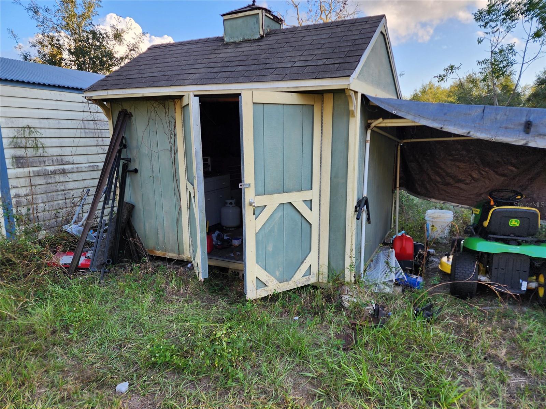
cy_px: 204
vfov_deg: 58.9
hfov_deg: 73.9
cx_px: 273
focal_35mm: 23
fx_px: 363
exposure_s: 1/180
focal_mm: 6.4
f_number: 1.8
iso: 20
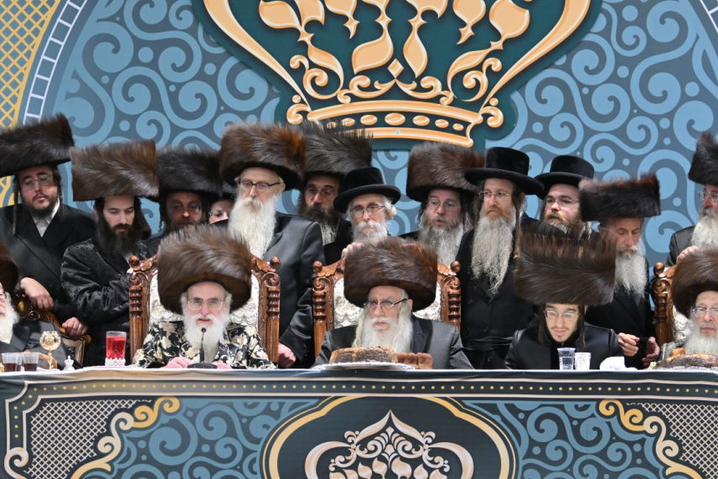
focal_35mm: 197
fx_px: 3930
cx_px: 369
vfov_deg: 7.0
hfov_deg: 10.4
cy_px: 239
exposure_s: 1/200
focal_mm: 110
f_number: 2.8
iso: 500
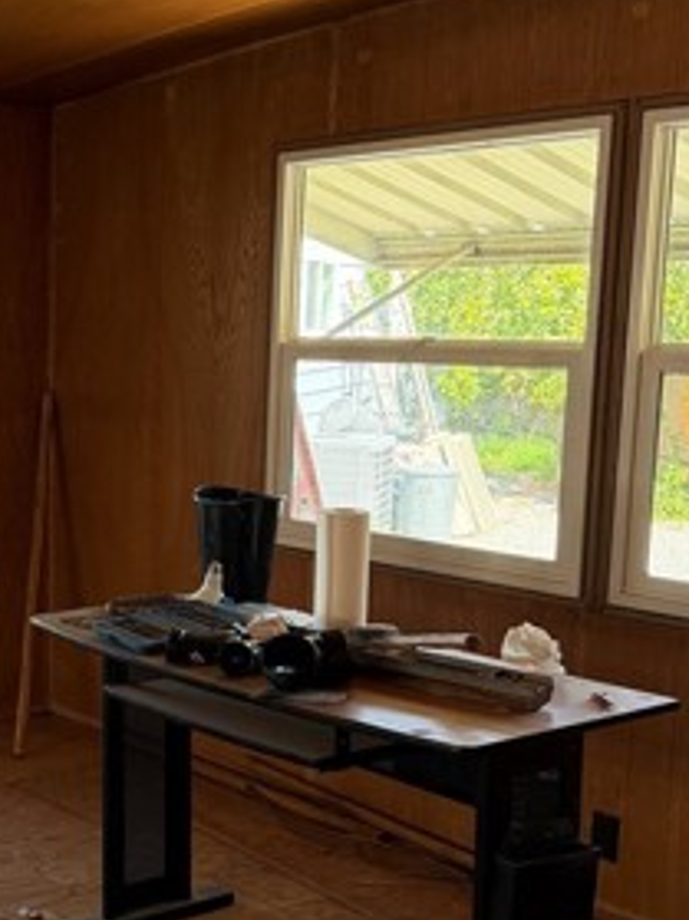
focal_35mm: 55
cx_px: -49
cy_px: 534
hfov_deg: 24.9
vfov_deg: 34.9
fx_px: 1461
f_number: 1.78
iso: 200
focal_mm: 6.76
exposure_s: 1/188
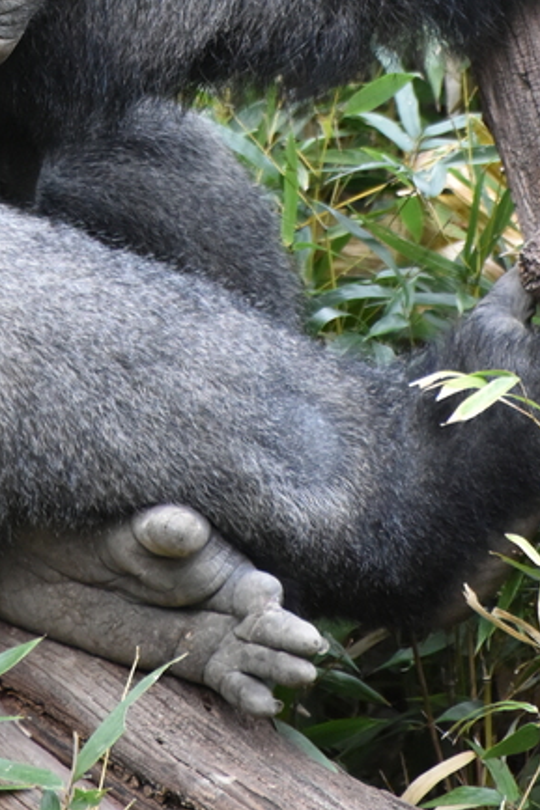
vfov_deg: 3.0
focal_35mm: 679
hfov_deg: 2.0
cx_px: 11
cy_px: -183
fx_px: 15289
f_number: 5.3
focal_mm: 230
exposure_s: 1/500
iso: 3200
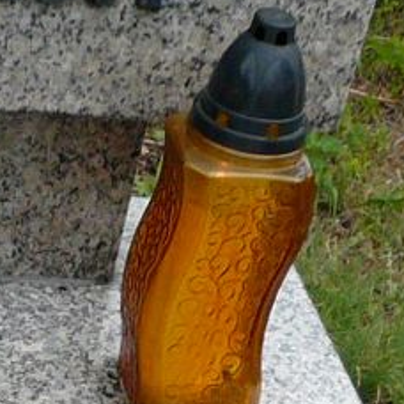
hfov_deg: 10.4
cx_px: -151
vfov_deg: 9.6
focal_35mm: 163
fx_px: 2152
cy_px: 960
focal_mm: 4.6
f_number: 2.8
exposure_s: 1/1000
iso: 100
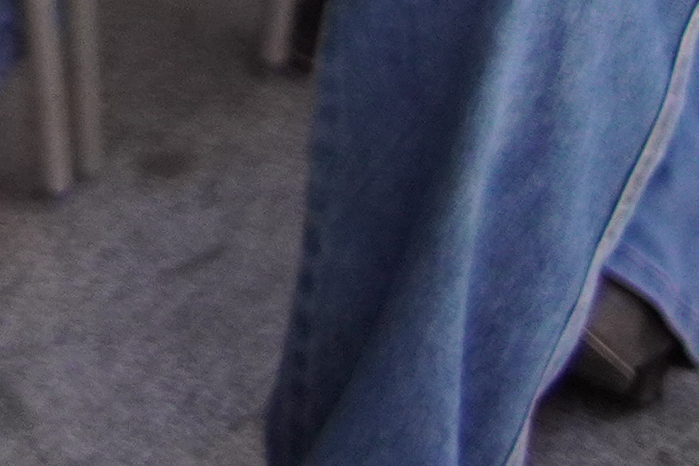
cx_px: -1336
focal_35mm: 210
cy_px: -884
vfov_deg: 6.1
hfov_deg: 8.4
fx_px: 4077
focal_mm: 23
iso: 1000
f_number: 1.4
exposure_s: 1/4000
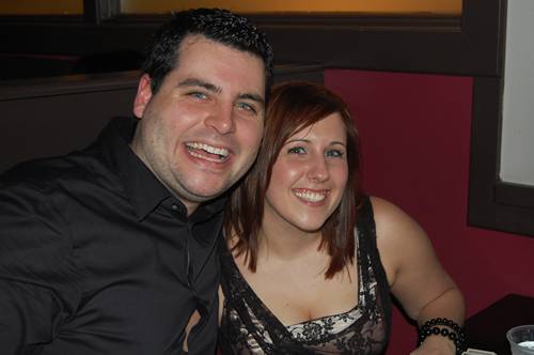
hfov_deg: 35.1
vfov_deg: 23.7
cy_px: 178
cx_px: 267
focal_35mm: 57
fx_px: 844
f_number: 4.8
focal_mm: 38
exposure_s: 1/60
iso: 400
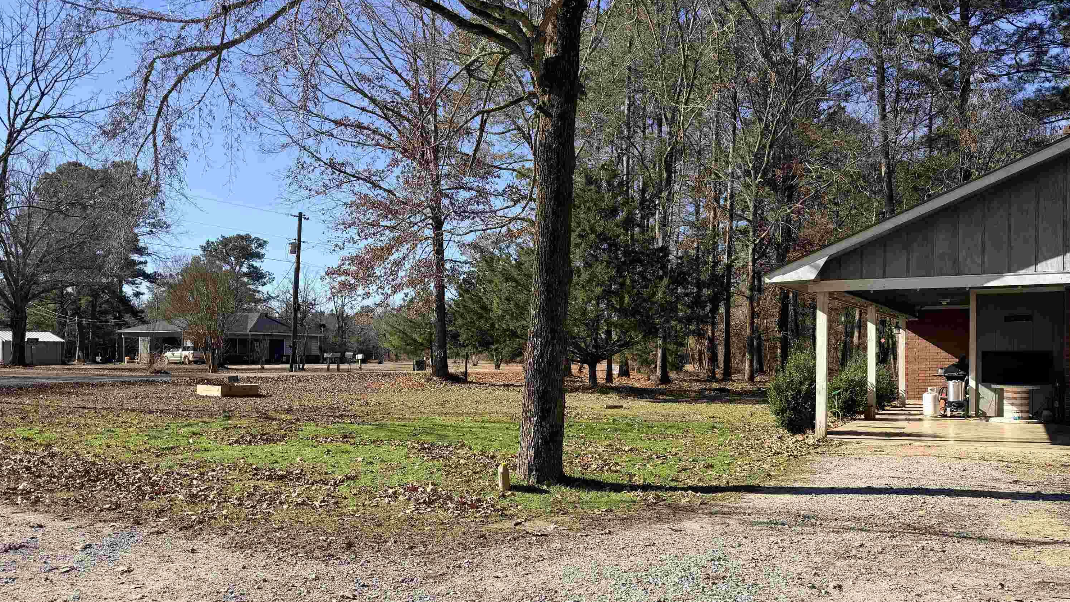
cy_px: 348
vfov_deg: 42.8
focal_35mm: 27
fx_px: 766
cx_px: 539
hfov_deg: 69.9
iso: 80
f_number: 1.78
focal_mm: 6.76
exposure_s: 1/3021
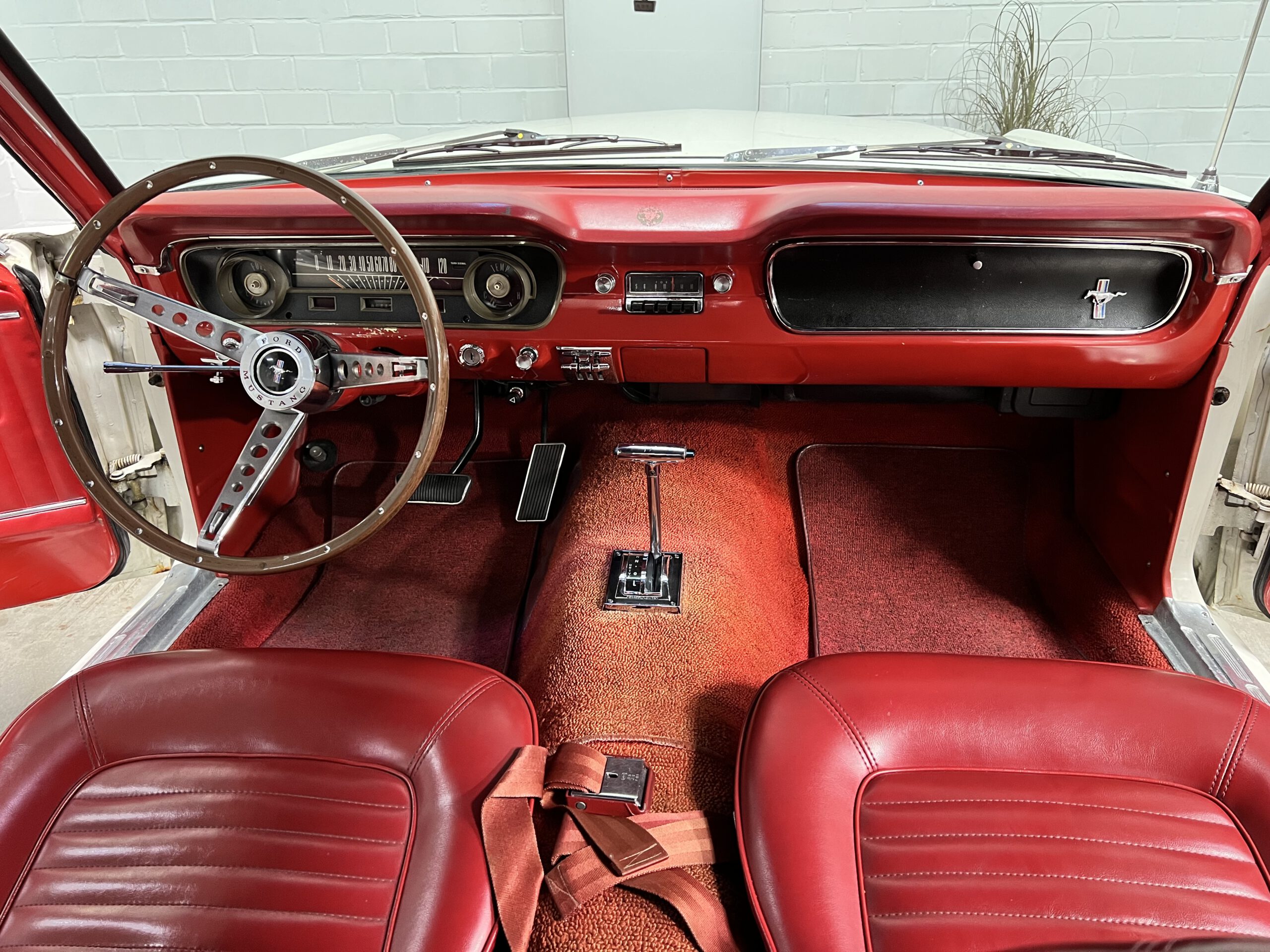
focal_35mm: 26
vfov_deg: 53.1
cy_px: 476
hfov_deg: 67.3
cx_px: 635
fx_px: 954
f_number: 1.5
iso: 400
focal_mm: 5.7
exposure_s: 1/33
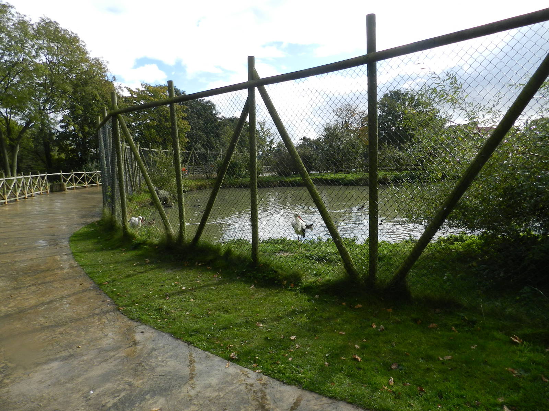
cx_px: 274
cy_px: 206
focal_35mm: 23
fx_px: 365
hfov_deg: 73.9
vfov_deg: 58.9
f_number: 3.4
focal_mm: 4
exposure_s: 1/800
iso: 160
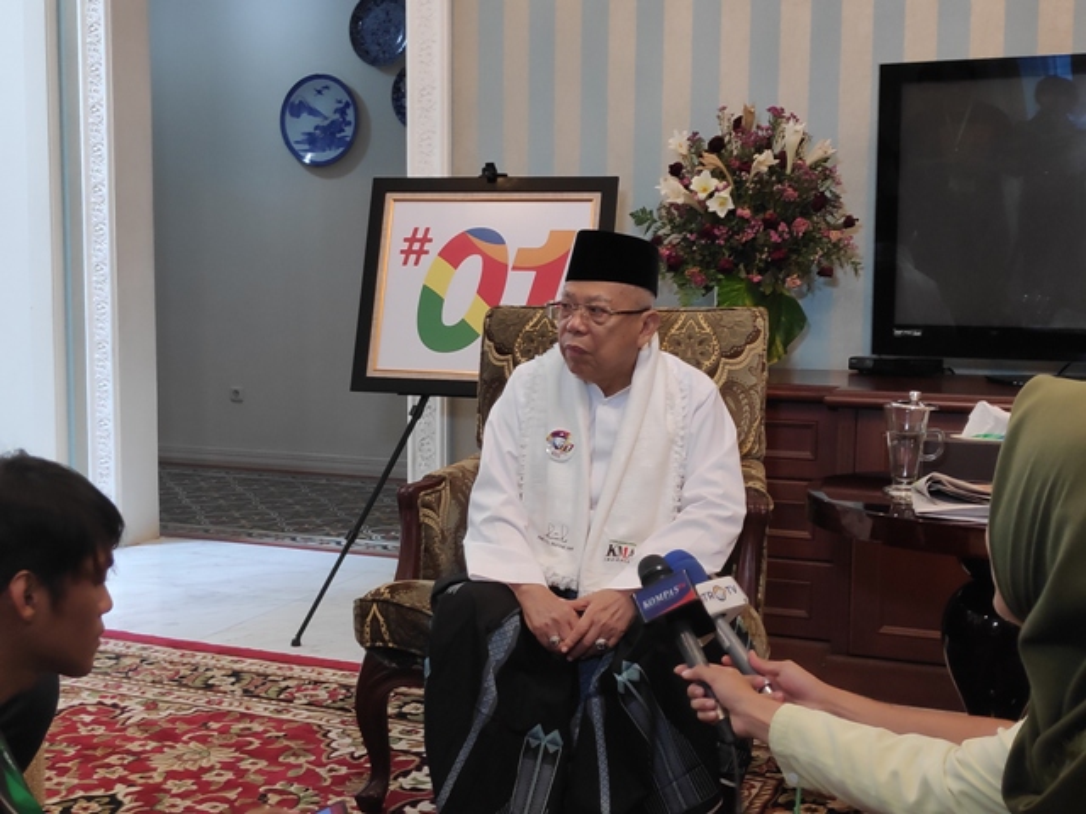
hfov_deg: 81.7
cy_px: 407
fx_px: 627
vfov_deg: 66.0
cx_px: 543
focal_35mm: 20
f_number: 1.9
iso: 382
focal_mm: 3.94
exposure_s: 1/50
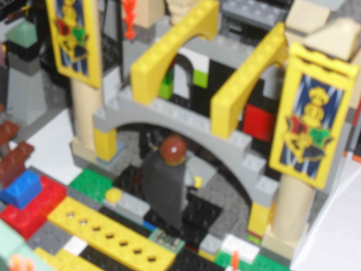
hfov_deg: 33.2
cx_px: 183
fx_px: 605
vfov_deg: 25.2
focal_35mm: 58
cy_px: 134
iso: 200
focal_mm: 10.1
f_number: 4.3
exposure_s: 1/60
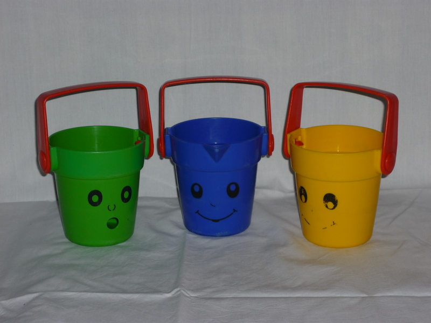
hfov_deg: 19.6
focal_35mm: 100
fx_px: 1245
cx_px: 216
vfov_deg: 14.8
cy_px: 162
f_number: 5.1
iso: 100
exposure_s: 1/60
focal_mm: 16.5
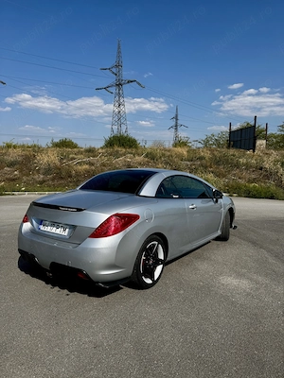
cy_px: 189
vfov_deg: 71.6
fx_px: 263
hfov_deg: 56.8
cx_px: 142
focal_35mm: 24
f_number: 1.78
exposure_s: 1/5348
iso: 80
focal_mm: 6.76
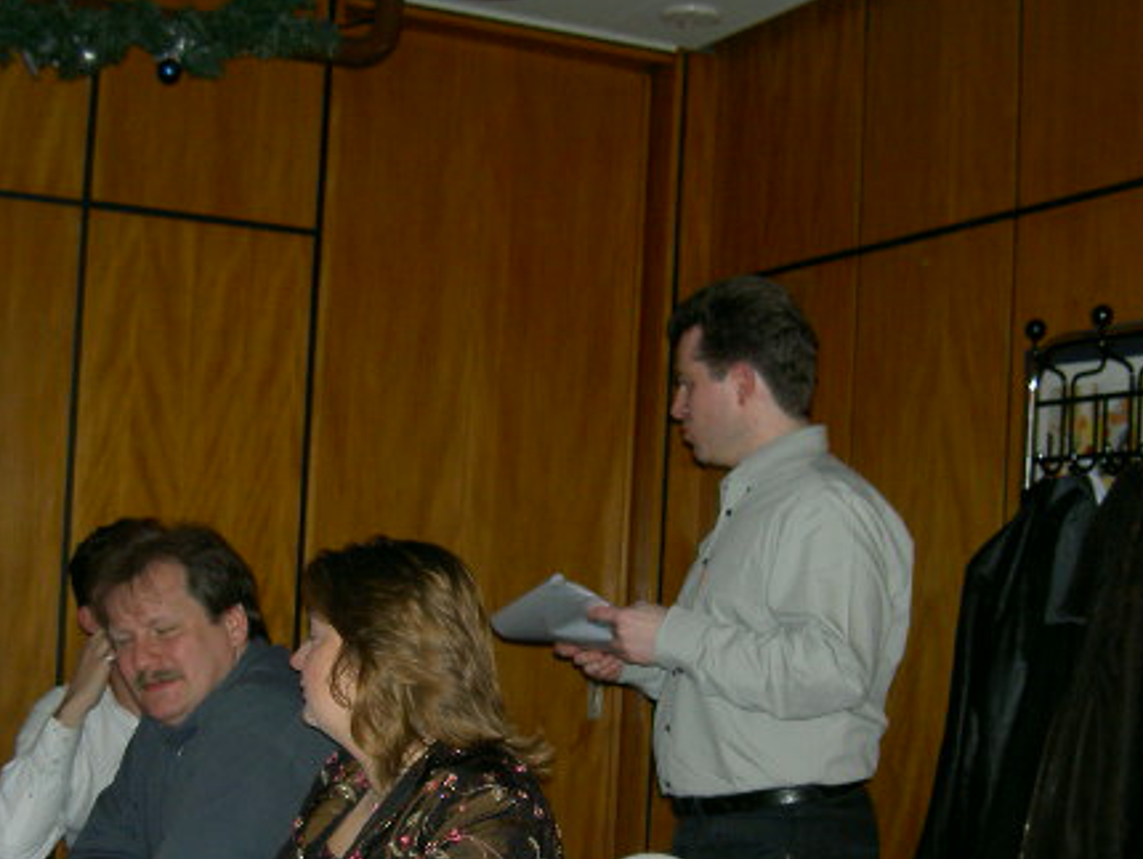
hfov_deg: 33.1
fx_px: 1916
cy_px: 606
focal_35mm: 58
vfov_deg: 25.1
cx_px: 460
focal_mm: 8
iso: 100
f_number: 2.8
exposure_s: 1/59.5
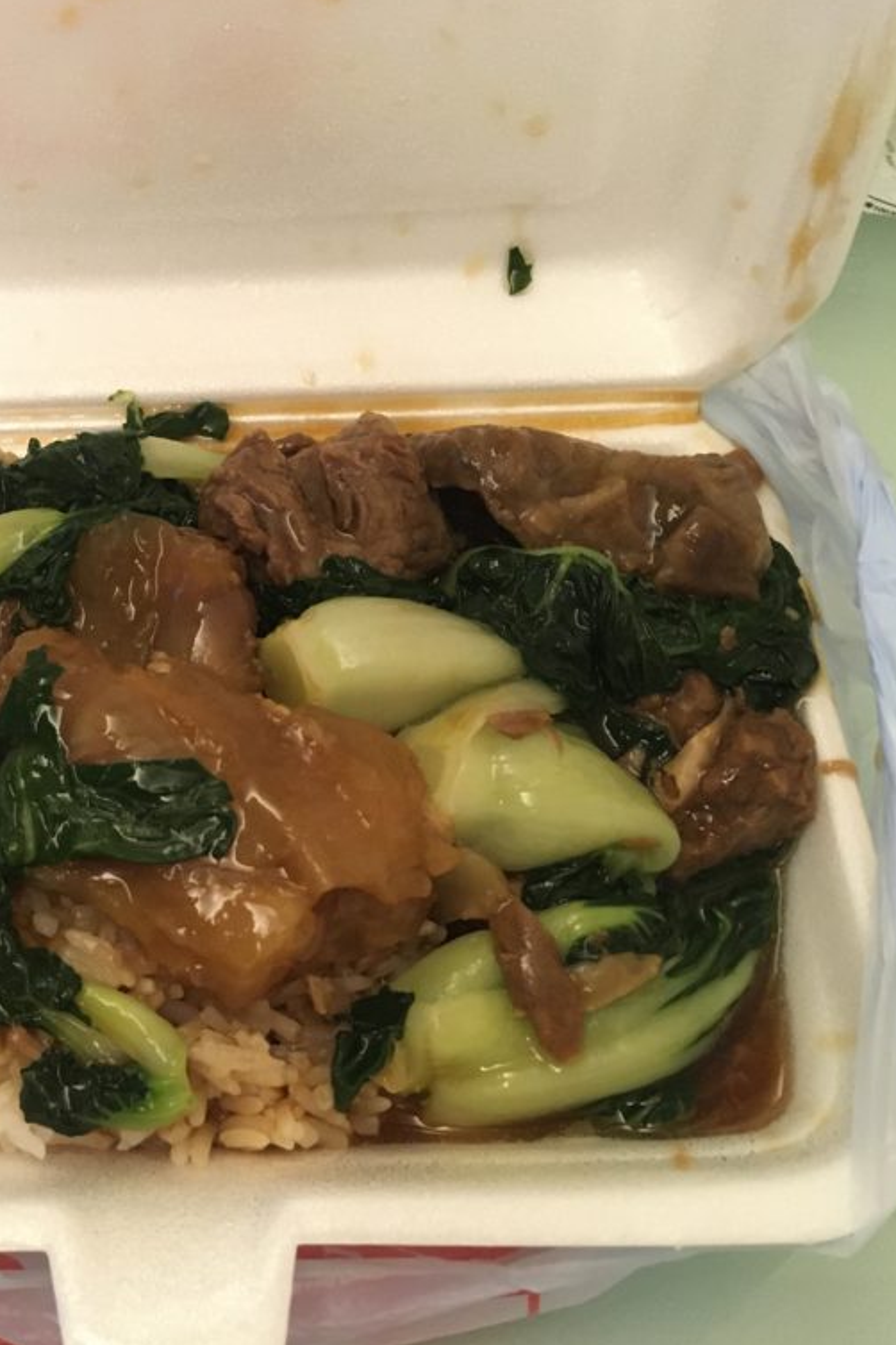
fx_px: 1531
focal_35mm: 41
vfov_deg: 47.4
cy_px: 666
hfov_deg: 31.5
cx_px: 141
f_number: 2.2
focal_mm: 4.15
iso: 200
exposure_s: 1/17
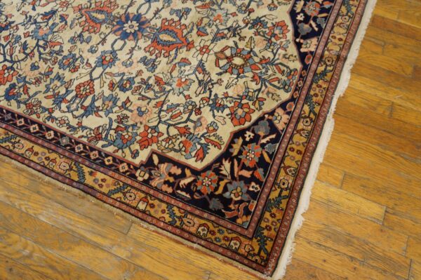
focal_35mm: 30
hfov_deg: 62.0
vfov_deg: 43.5
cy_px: 140
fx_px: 351
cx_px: 210
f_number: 4
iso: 1000
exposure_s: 1/60
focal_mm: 20
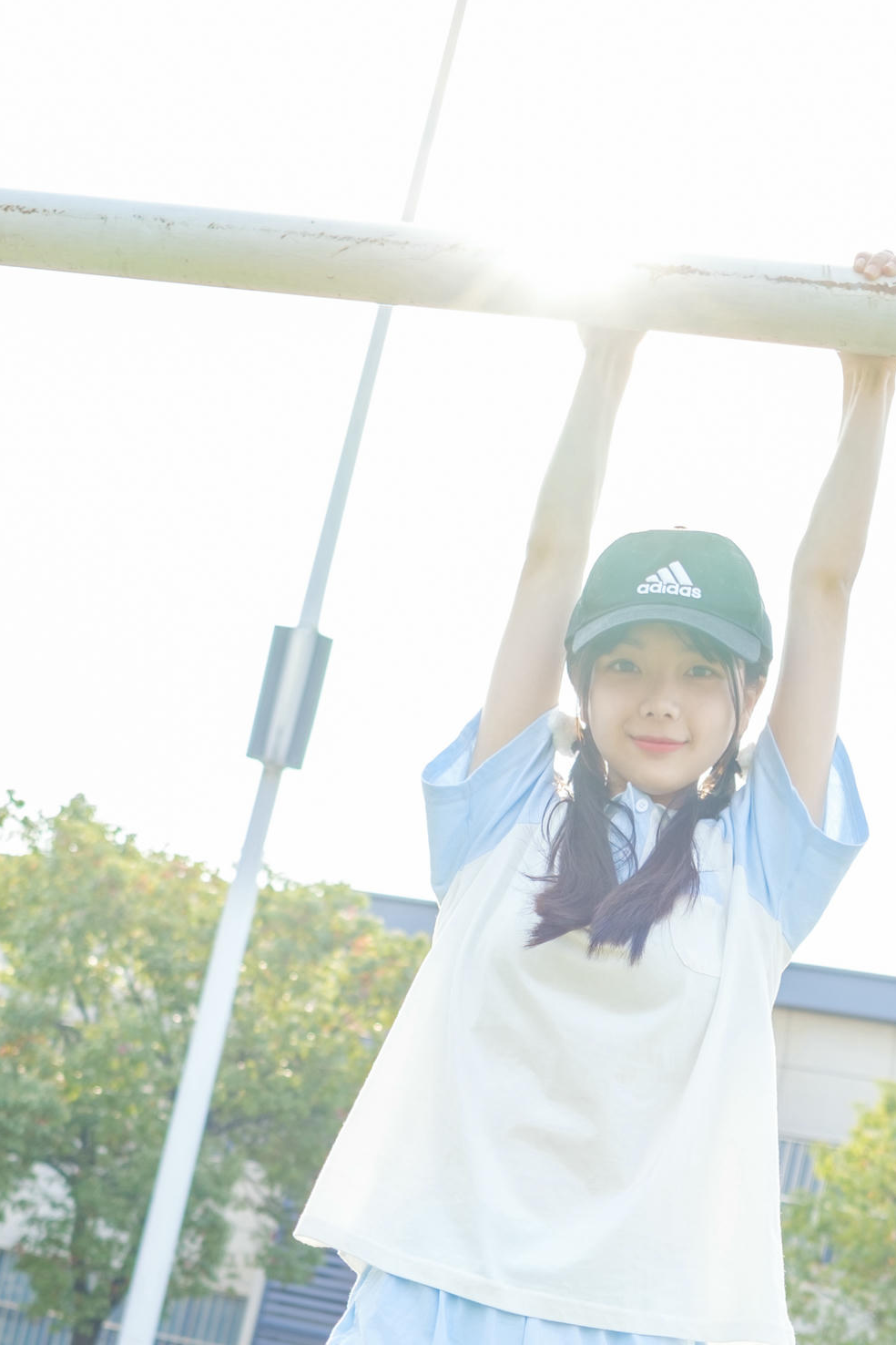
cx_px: 457
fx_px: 2762
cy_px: 1279
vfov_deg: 26.2
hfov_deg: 18.4
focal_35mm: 74
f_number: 2.8
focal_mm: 23
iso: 160
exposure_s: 1/500
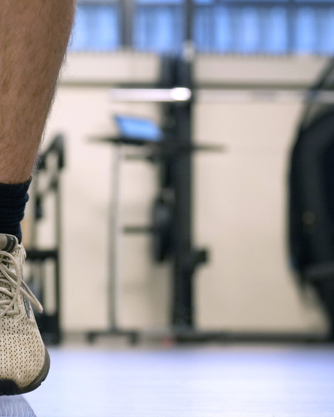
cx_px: -19
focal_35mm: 130
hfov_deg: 11.7
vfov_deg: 14.8
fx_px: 1606
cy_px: 199
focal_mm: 56
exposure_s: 1/320
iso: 1250
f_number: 2.8
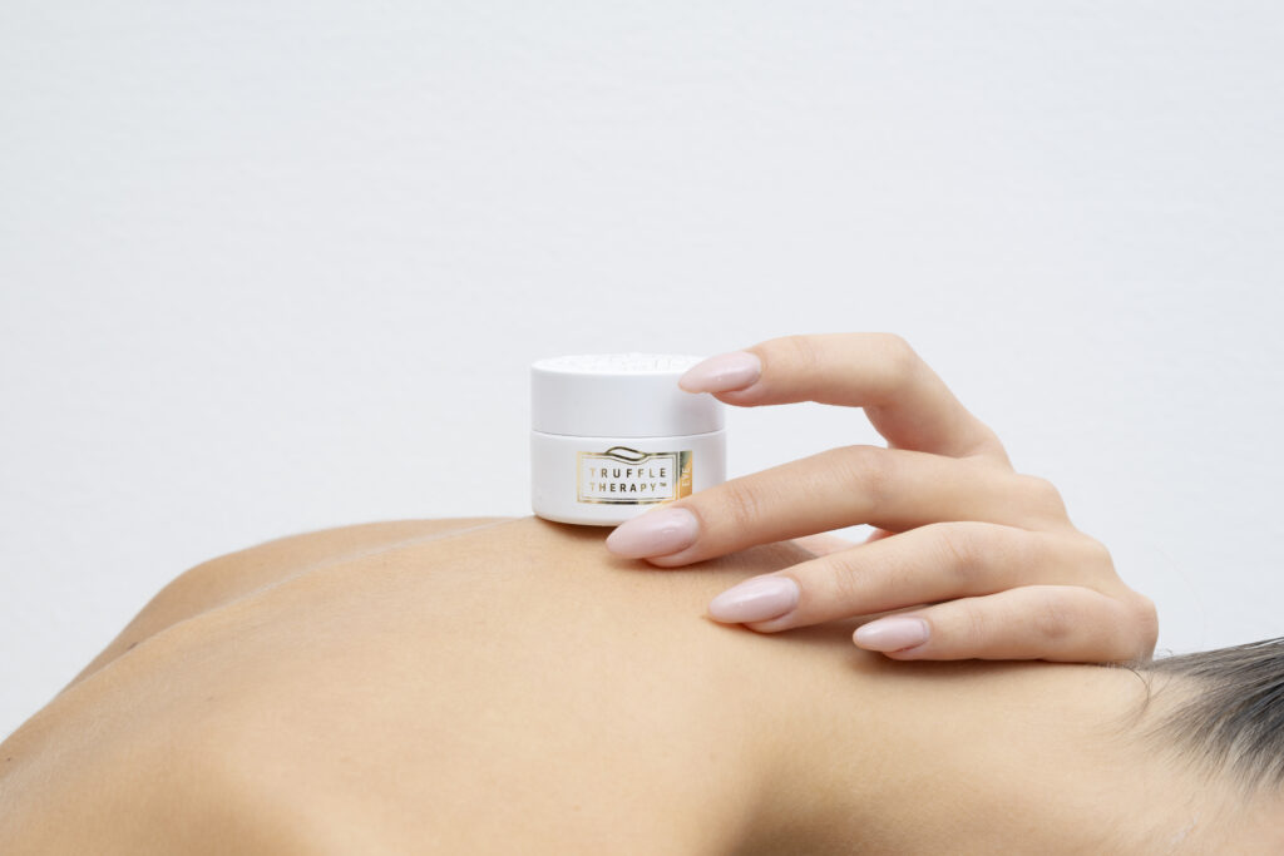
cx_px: 642
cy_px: 428
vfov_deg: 16.1
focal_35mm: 85
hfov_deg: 23.9
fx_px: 3032
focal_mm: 85
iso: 125
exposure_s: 1/125
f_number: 10
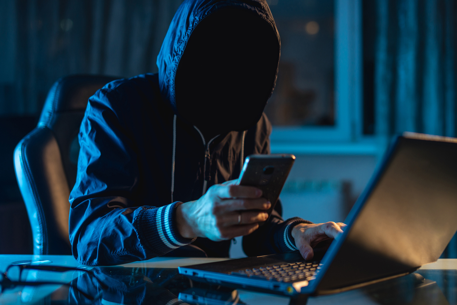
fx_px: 635
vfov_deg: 27.0
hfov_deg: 39.6
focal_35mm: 50
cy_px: 152
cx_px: 228
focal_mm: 50
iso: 160
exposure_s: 1/160
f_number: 2
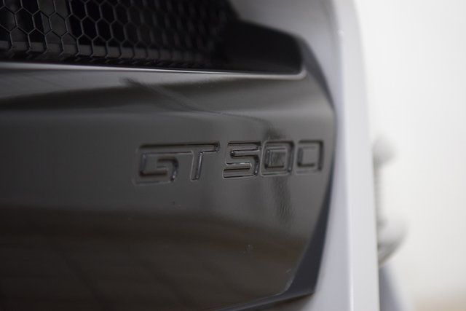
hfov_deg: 19.5
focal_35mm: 105
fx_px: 1359
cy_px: 156
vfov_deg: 13.0
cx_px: 233
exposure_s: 1/100
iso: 1600
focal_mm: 70
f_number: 2.8
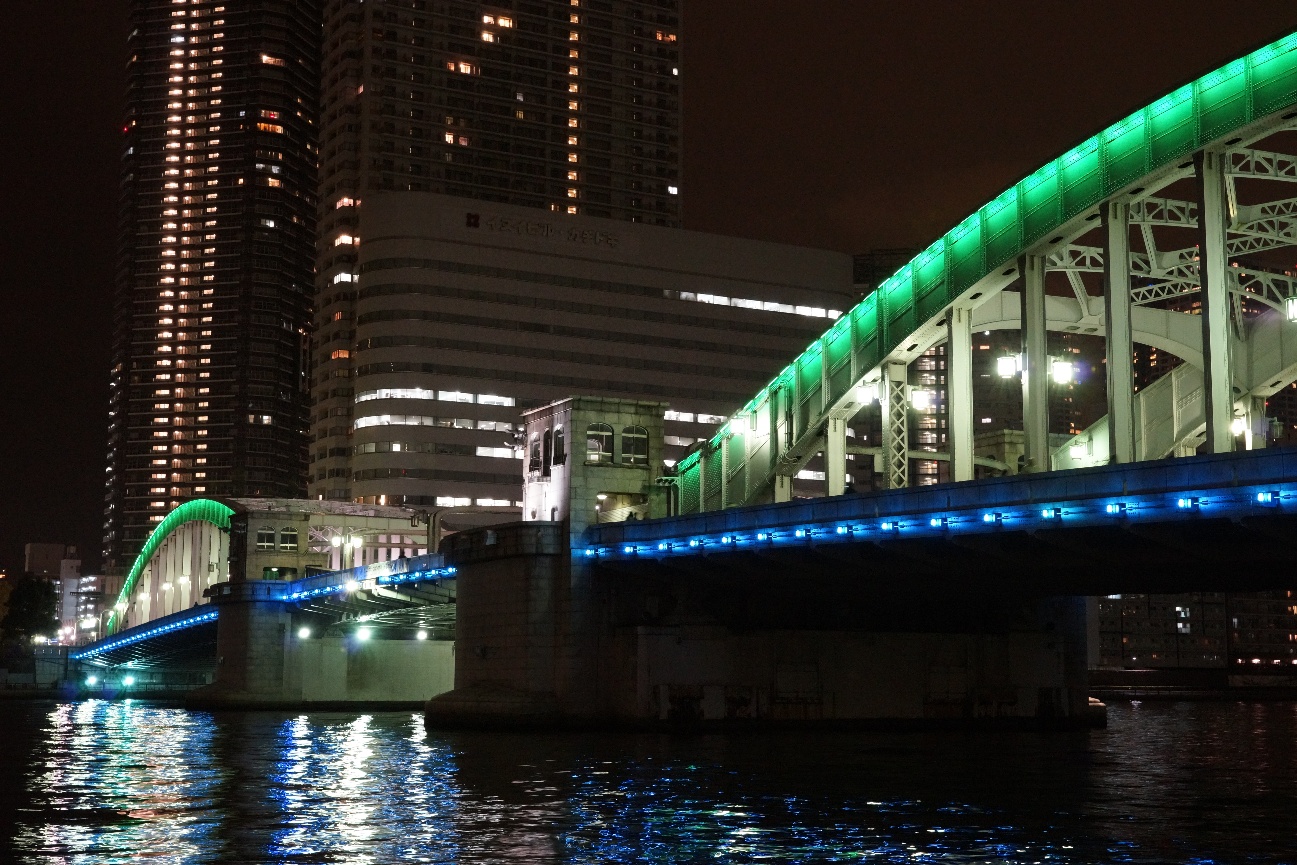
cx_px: 648
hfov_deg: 39.6
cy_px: 432
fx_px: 1801
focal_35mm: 50
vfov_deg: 27.0
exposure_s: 1/5
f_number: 8
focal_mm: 50
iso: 3200
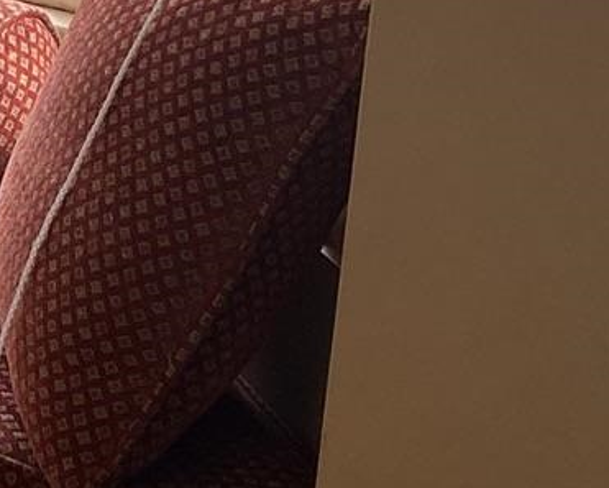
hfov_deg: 11.0
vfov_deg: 10.9
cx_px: -985
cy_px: -59
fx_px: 2524
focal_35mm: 140
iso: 50
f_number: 1.8
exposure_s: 1/122
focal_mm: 4.25
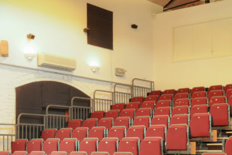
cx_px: 143
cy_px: 138
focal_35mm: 74
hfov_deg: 27.3
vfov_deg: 18.1
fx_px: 476
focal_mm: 20
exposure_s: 1.6
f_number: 11
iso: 200
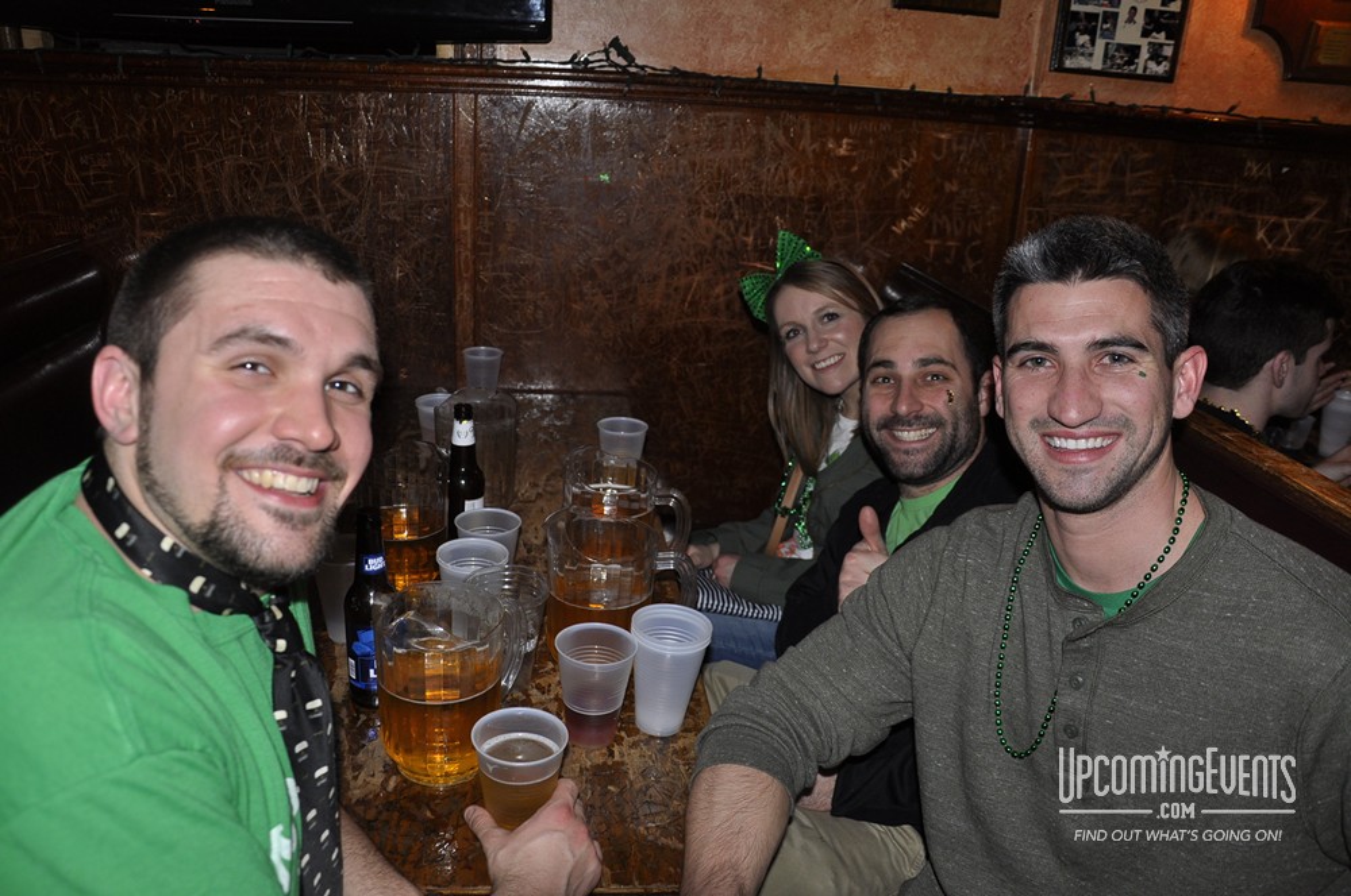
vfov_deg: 47.8
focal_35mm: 27
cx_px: 676
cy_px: 448
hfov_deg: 67.4
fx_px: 1012
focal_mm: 18
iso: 400
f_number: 3.5
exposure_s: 1/60
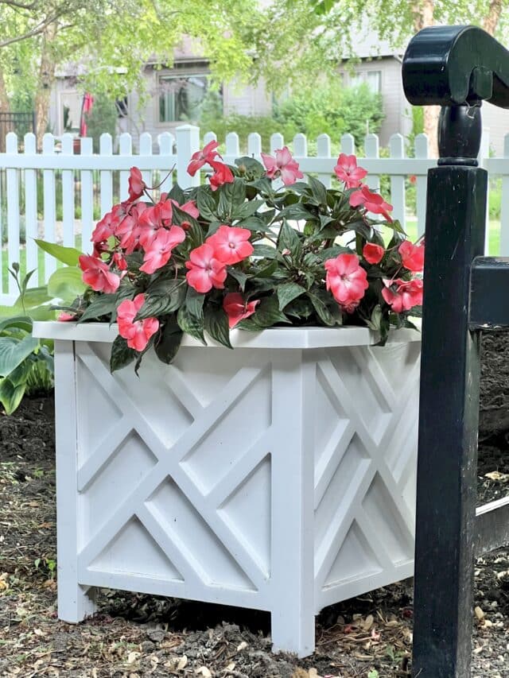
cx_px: 254
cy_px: 339
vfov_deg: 25.3
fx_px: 1509
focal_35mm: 77
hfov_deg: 19.1
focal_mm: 9
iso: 400
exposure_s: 1/60
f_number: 2.8
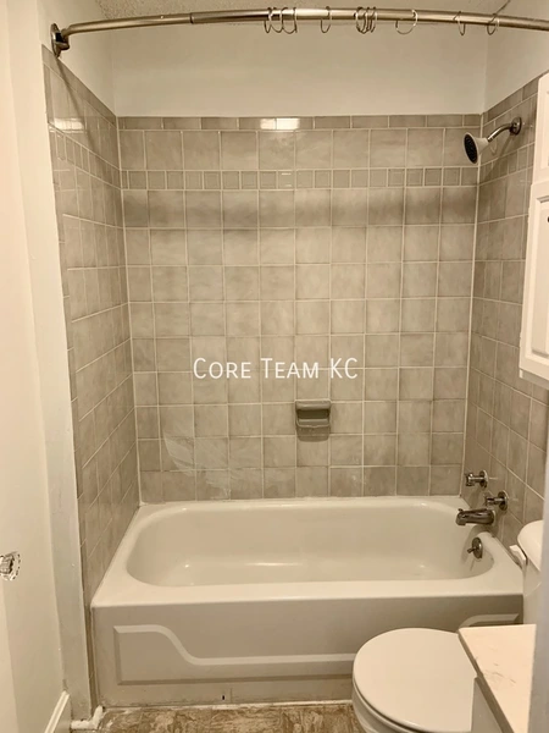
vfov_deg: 67.3
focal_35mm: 26
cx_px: 274
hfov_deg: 53.1
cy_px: 366
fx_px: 550
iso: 250
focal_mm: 4.25
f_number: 1.8
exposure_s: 1/60
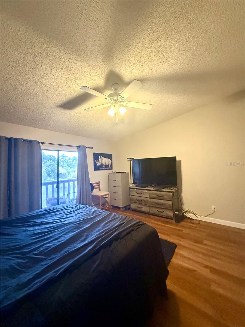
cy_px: 164
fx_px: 132
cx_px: 122
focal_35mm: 14
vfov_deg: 102.1
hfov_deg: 85.7
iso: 640
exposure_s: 1/60
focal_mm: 2.22
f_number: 2.2
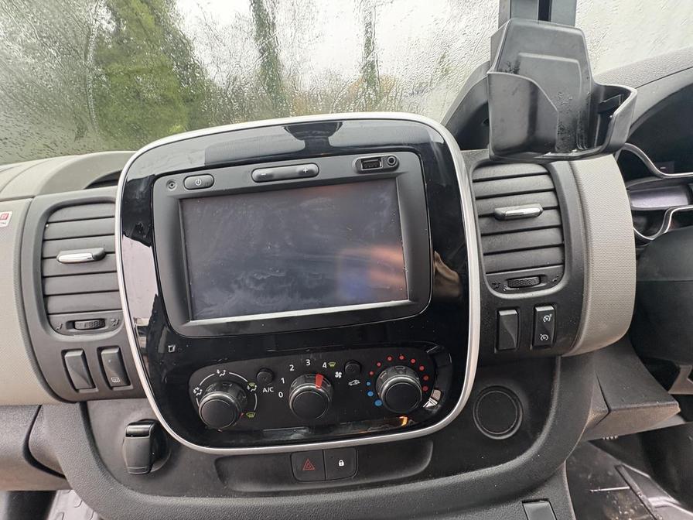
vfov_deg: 85.7
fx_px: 280
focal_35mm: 14
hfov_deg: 102.1
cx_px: 346
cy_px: 260
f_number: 2.2
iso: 250
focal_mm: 2.22
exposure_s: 1/60
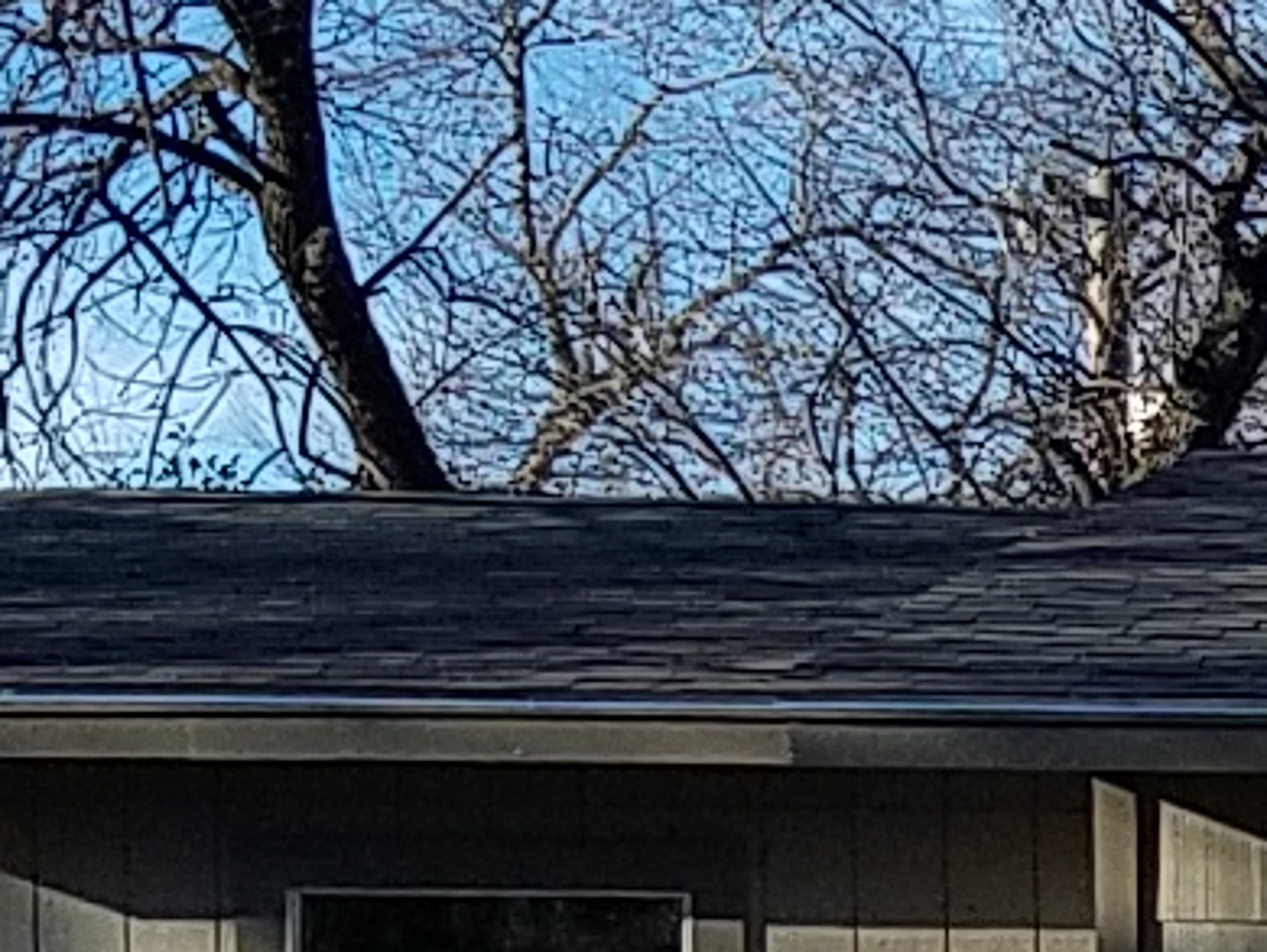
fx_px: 7032
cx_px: 3168
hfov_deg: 9.1
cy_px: 1456
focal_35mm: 192
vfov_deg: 7.6
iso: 40
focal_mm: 4.2
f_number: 1.7
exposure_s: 1/1340
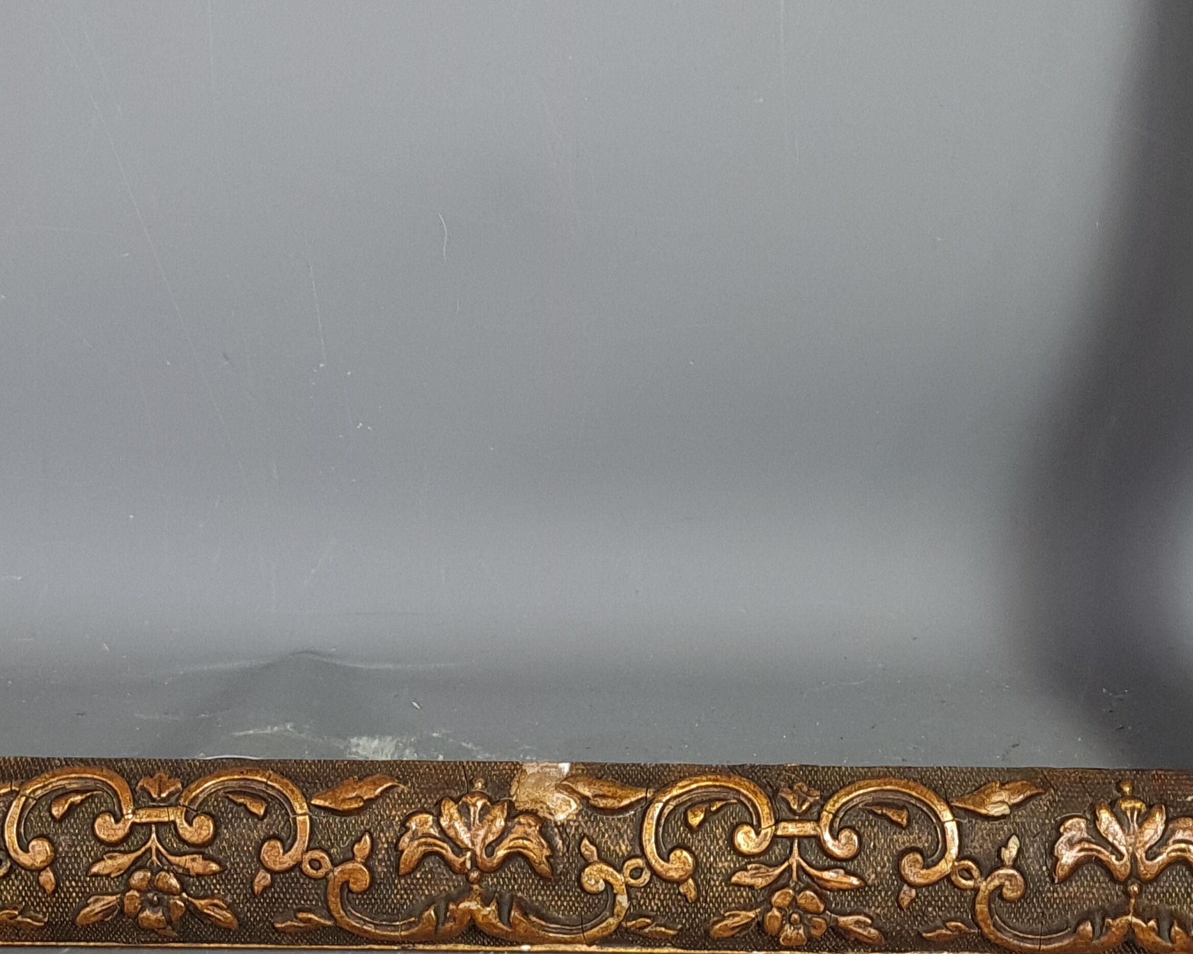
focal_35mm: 44
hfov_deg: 41.9
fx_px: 1553
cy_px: 247
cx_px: 516
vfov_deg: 33.5
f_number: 1.8
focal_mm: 5.4
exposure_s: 1/50
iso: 100
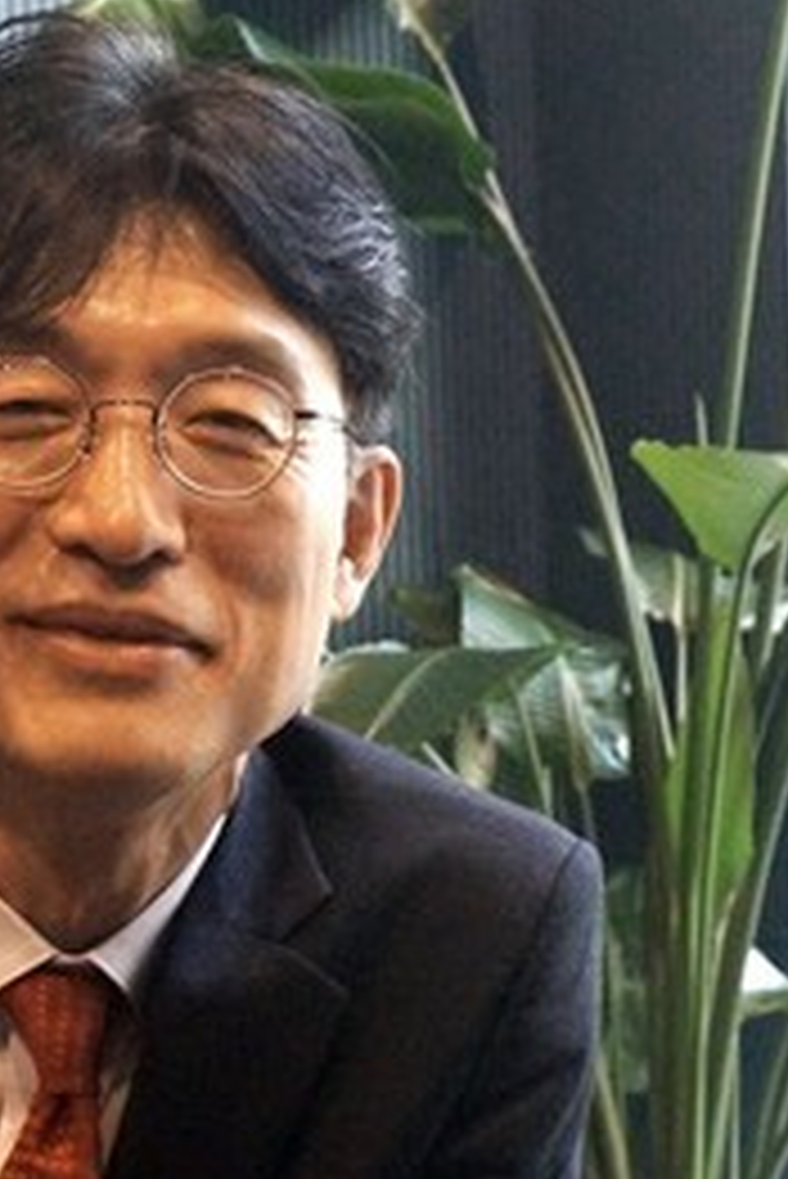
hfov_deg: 14.2
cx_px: 518
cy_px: 801
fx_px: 3148
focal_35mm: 96
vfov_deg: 21.1
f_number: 4.5
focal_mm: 28
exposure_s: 1/160
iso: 3200
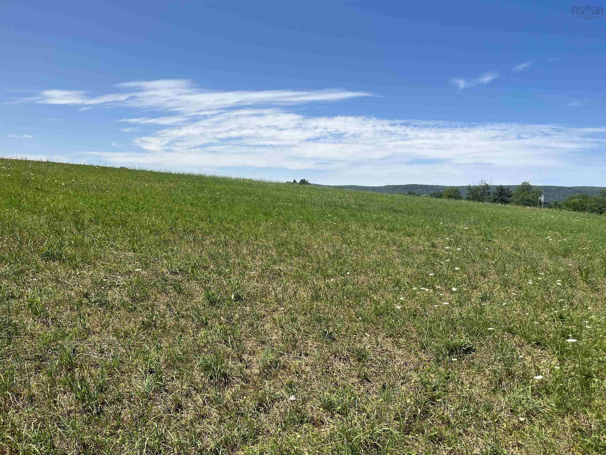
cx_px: 303
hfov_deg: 67.3
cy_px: 228
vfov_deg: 53.1
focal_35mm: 26
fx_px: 455
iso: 50
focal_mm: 5.1
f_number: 1.6
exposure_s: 1/4651
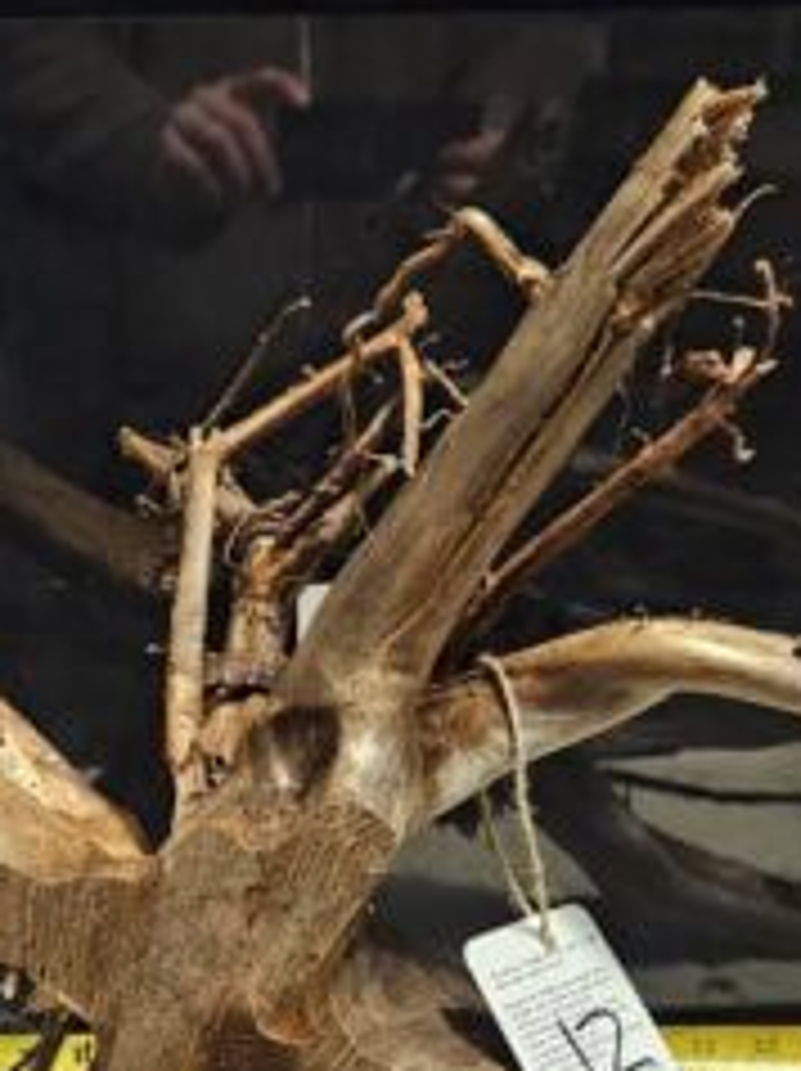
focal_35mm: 58
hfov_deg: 25.0
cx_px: 234
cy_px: 711
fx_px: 1793
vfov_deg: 33.0
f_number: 1.8
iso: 800
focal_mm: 5.4
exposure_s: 1/25
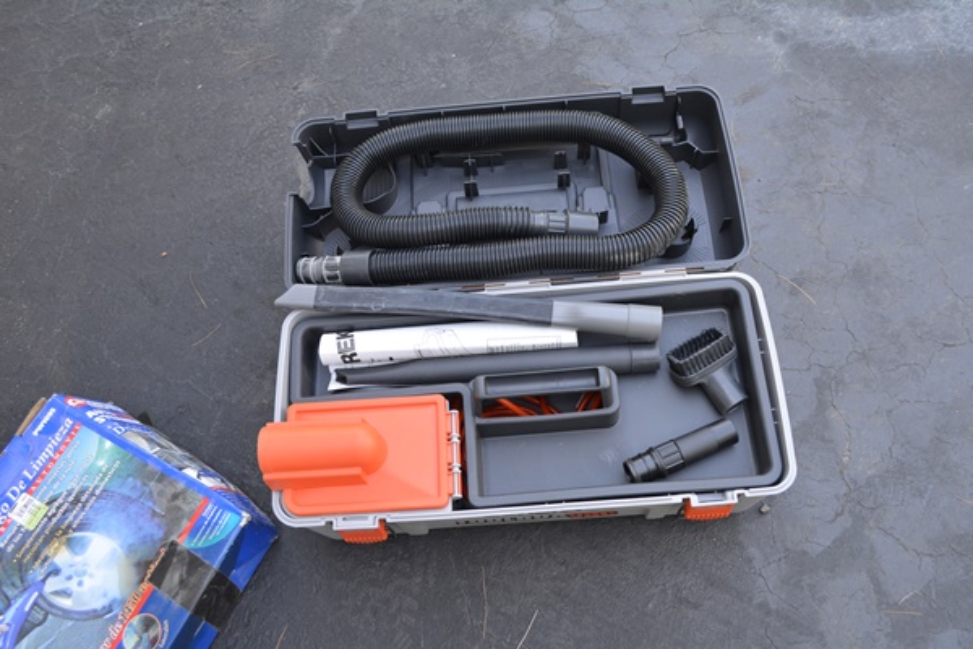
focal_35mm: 33
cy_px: 324
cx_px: 486
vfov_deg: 40.0
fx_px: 892
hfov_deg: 57.2
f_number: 5.6
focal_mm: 22
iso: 400
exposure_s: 1/125
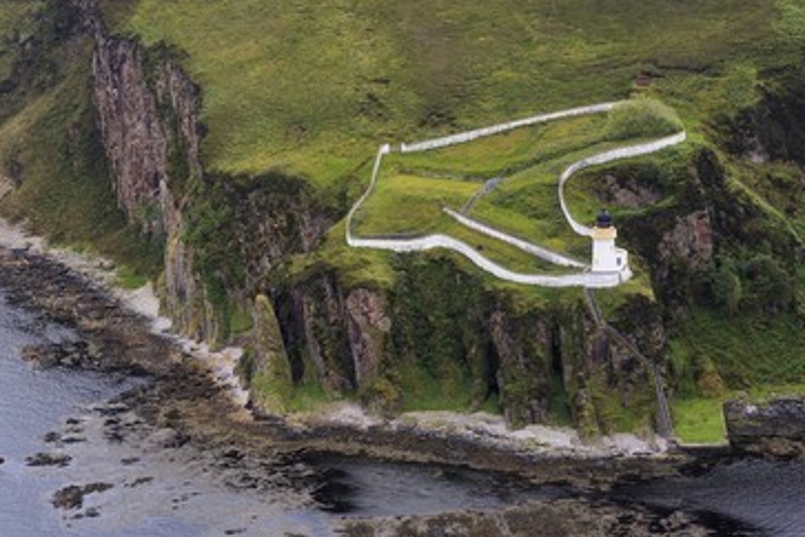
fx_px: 3108
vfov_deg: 9.9
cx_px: 373
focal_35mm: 139
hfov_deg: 14.8
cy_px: 293
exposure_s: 1/800
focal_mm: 120
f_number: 5.6
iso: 400
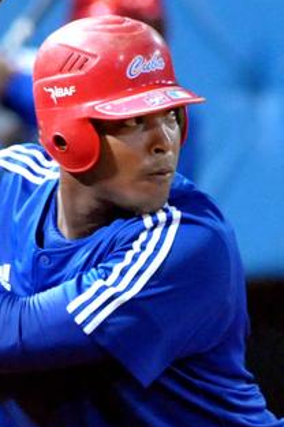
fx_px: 10222
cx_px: 54
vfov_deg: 2.4
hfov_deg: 1.6
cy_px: 156
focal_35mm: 862
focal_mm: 300
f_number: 3.5
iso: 2500
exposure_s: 1/160
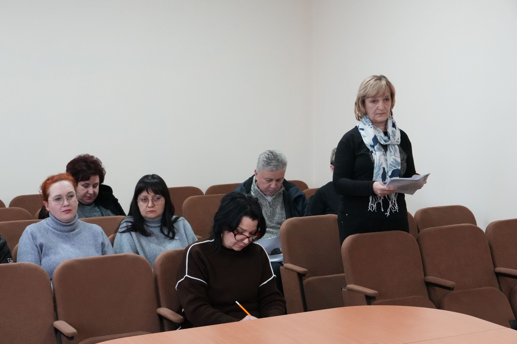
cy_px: 172
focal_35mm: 64
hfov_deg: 31.2
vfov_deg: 21.1
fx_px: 926
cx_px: 258
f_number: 8
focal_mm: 43
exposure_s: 1/80
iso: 5000
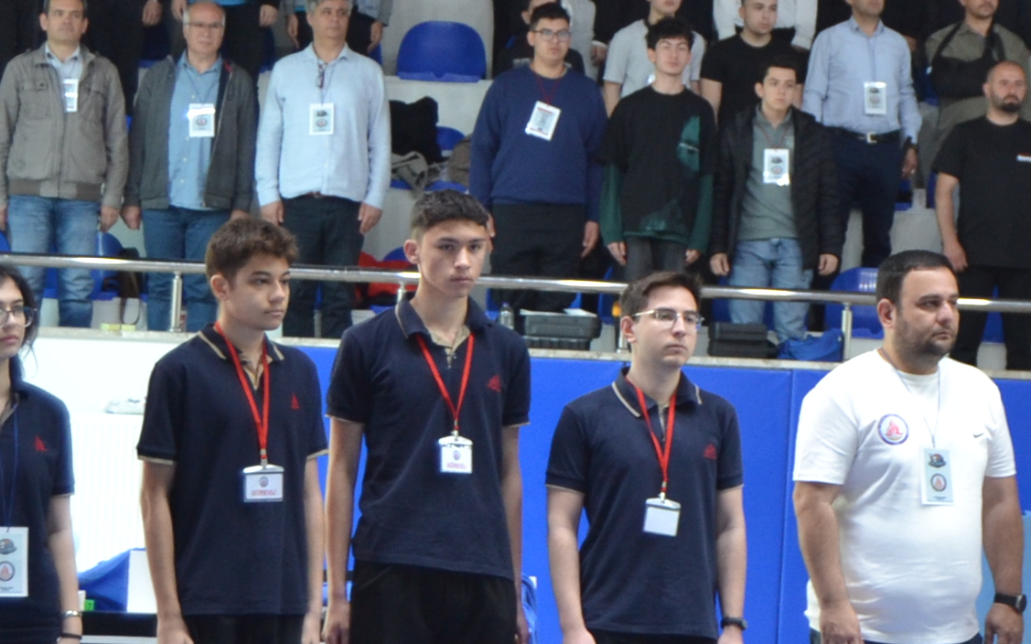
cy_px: 134
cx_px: 933
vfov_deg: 8.7
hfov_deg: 13.8
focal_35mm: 150
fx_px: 4214
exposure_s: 1/60
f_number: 4.5
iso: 500
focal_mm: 32
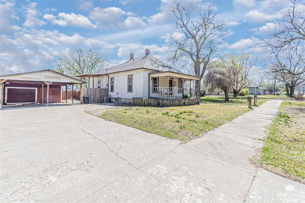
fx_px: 127
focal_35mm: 15
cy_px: 102
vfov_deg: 77.3
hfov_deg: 100.4
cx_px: 152
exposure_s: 1/160
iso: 100
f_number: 8
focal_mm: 10
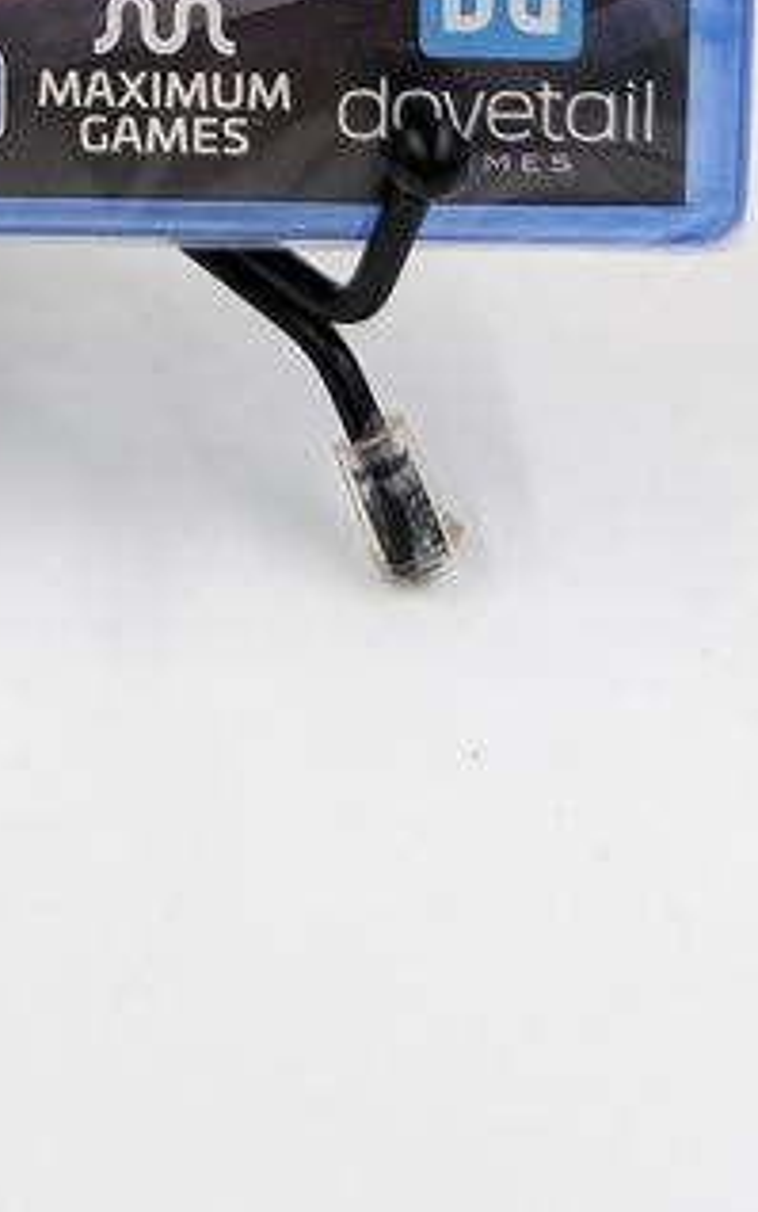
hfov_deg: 15.8
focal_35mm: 80
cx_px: -90
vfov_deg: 21.9
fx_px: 2642
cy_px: -556
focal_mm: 6.9
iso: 179
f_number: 1.68
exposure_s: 1/127
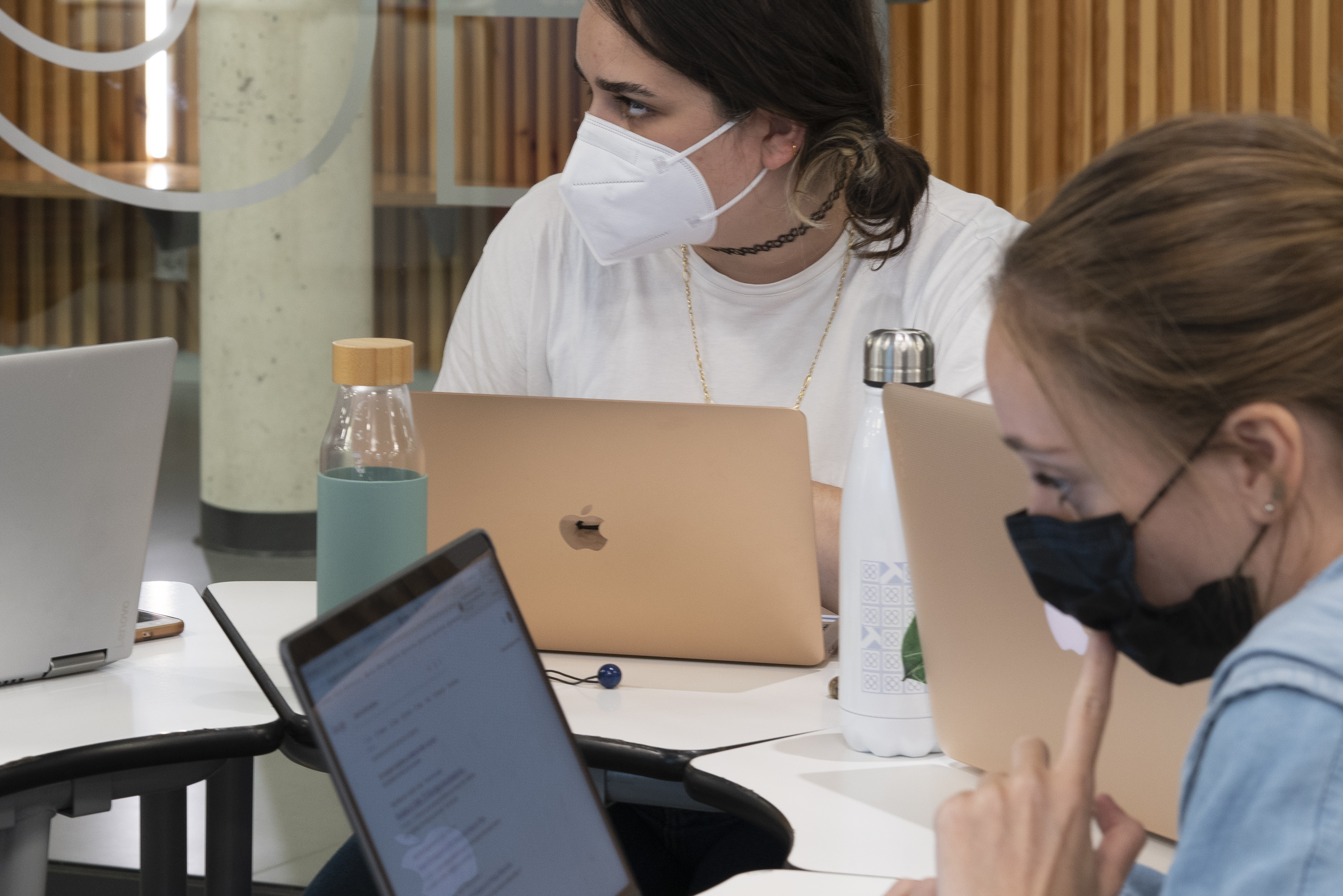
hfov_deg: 17.9
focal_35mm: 112
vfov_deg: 12.2
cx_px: 58
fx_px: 4179
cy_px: 411
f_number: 6.3
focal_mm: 50
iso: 400
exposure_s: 1/20
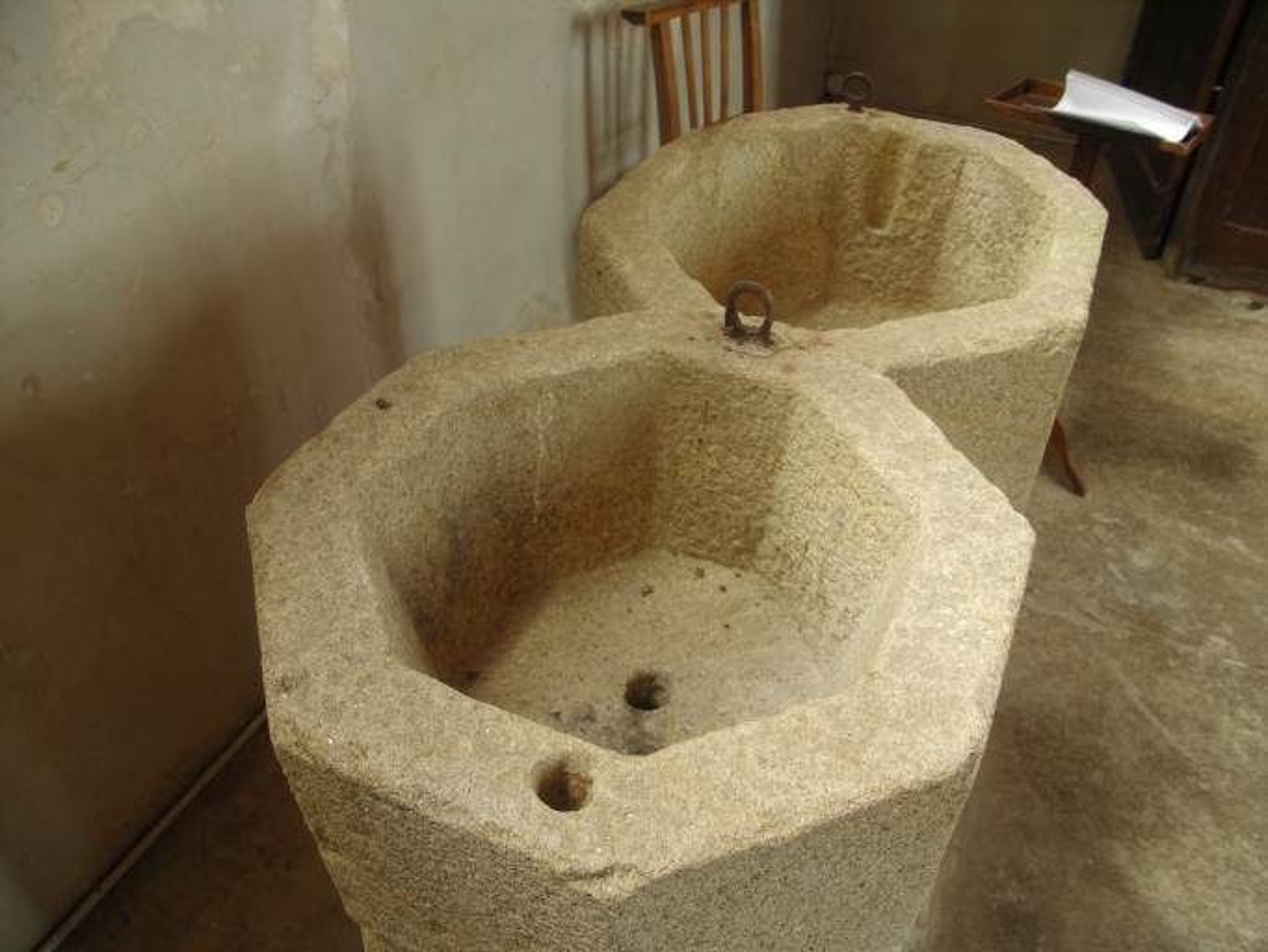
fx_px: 1026
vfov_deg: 49.8
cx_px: 634
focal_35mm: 28
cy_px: 476
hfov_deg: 63.4
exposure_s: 1/13
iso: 100
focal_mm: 7.2
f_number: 2.8
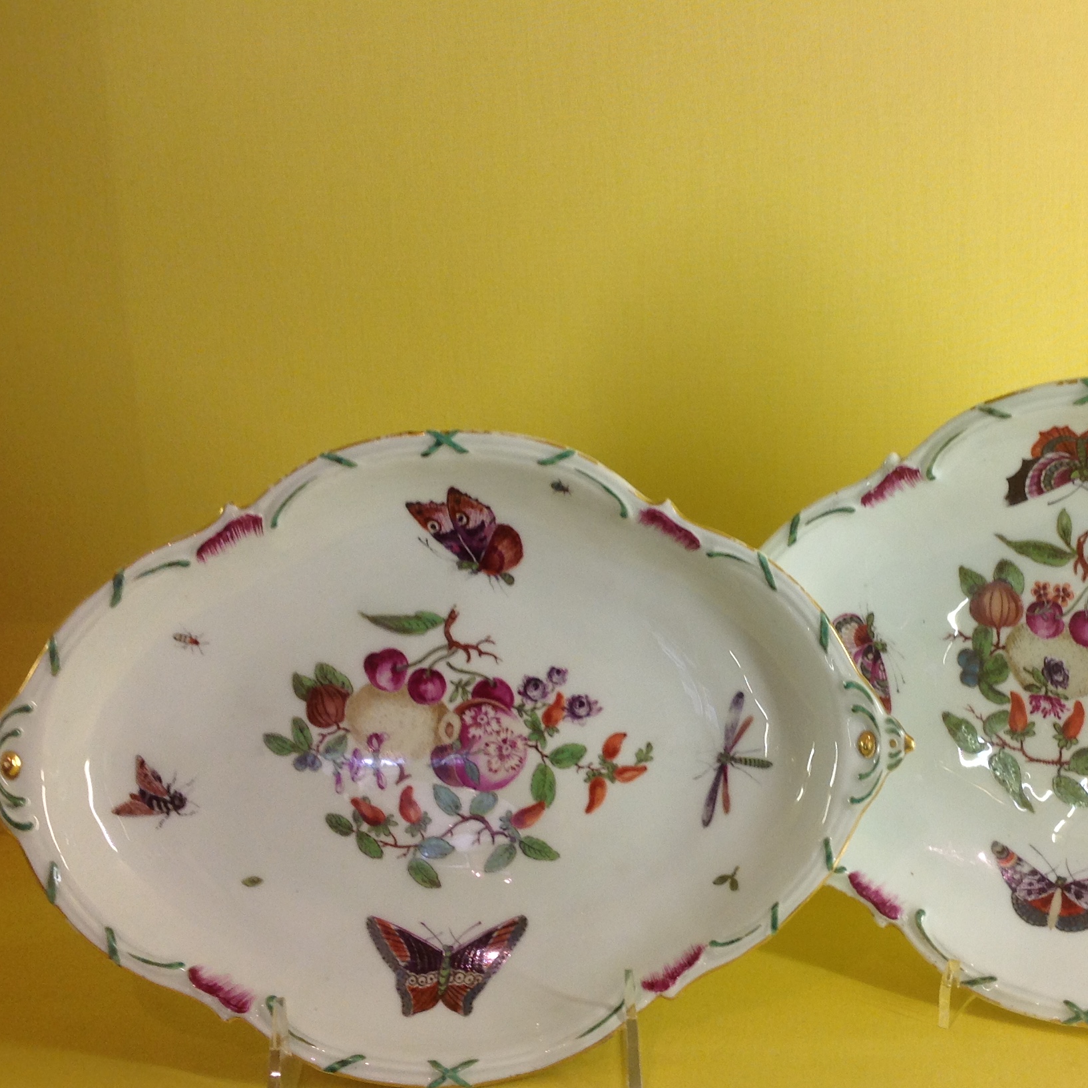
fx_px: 1742
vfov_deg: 34.6
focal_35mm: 49
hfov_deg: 34.2
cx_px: 762
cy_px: 623
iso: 50
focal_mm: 4.28
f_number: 2.4
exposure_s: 1/30
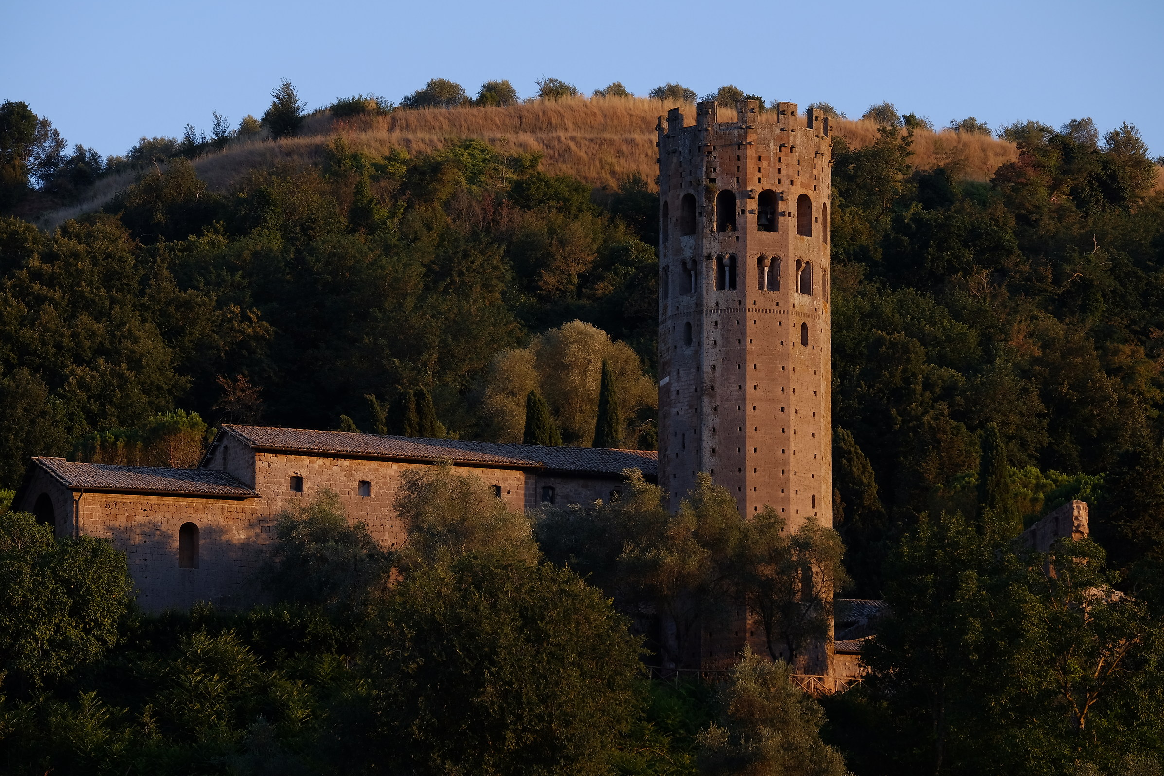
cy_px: 388
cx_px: 584
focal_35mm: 193
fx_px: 6240
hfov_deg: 10.7
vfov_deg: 7.1
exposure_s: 1/160
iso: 250
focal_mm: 128
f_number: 7.1
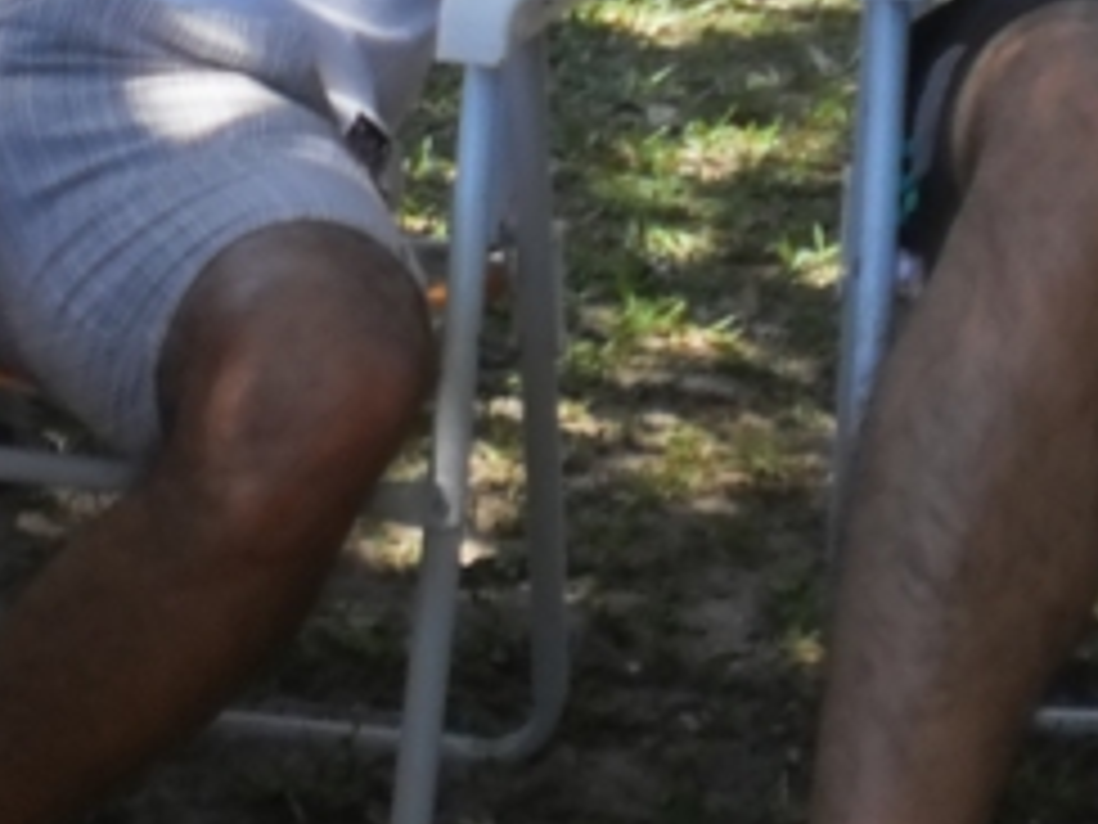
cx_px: 670
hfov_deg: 13.1
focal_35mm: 151
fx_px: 4790
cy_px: -450
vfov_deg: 9.5
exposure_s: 1/200
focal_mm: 6.3
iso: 100
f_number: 3.1
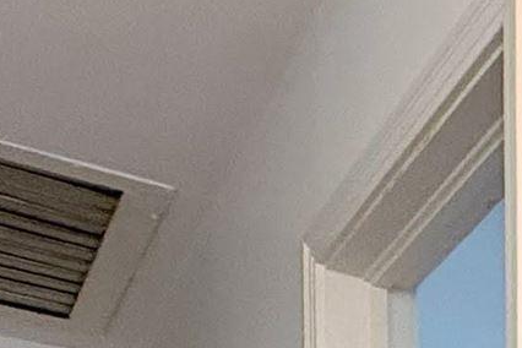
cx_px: 1207
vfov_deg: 10.4
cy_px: 956
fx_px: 1522
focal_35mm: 105
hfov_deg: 14.2
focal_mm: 2.22
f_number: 2.2
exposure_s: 1/120
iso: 250
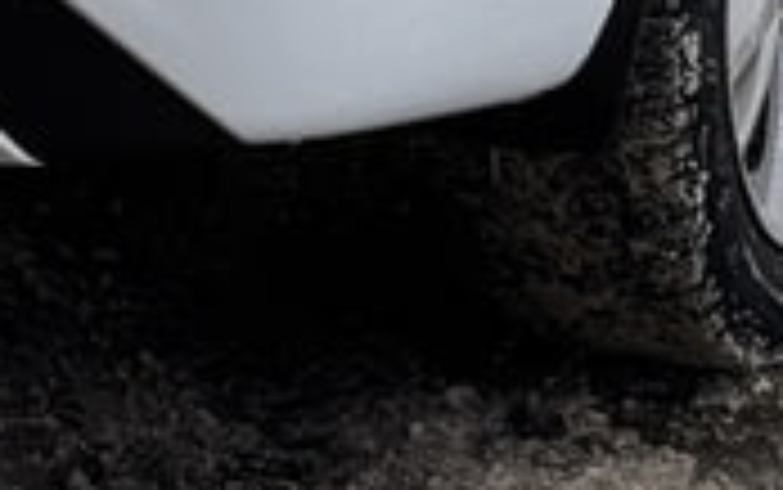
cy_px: -910
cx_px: -14
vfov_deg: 4.8
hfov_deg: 7.9
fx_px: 5616
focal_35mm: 263
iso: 50
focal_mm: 6.76
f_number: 1.78
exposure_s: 1/137
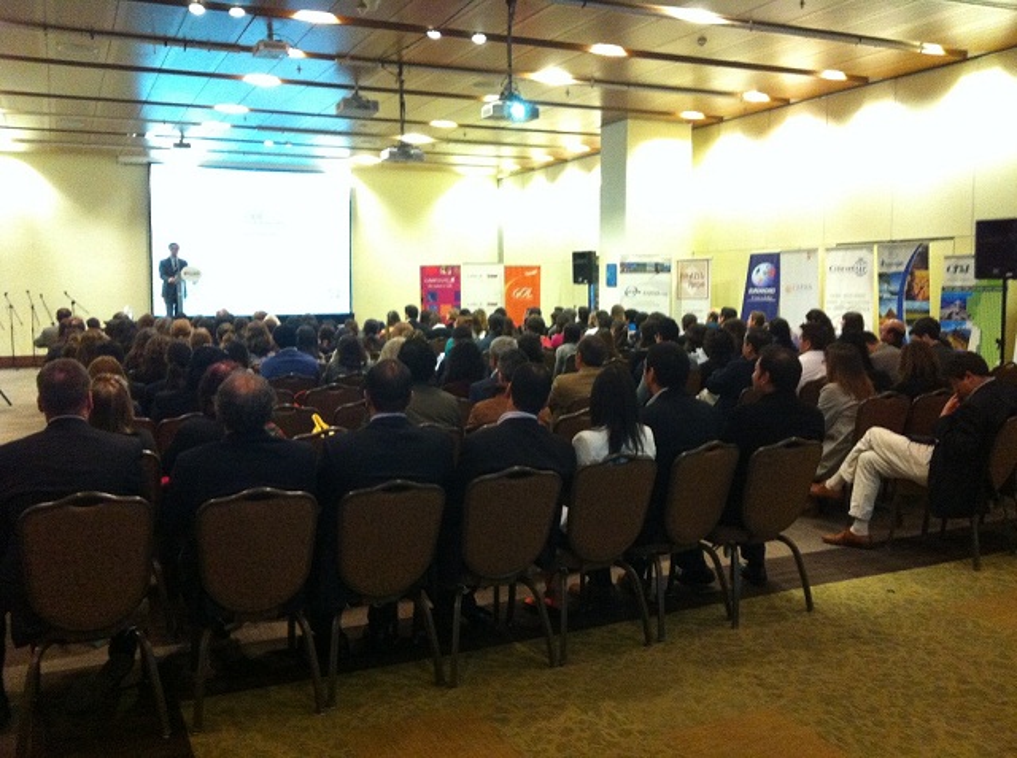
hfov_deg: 52.7
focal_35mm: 35
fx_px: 1026
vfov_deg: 40.5
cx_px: 508
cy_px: 379
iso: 500
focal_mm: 3.85
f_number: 2.8
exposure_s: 1/15
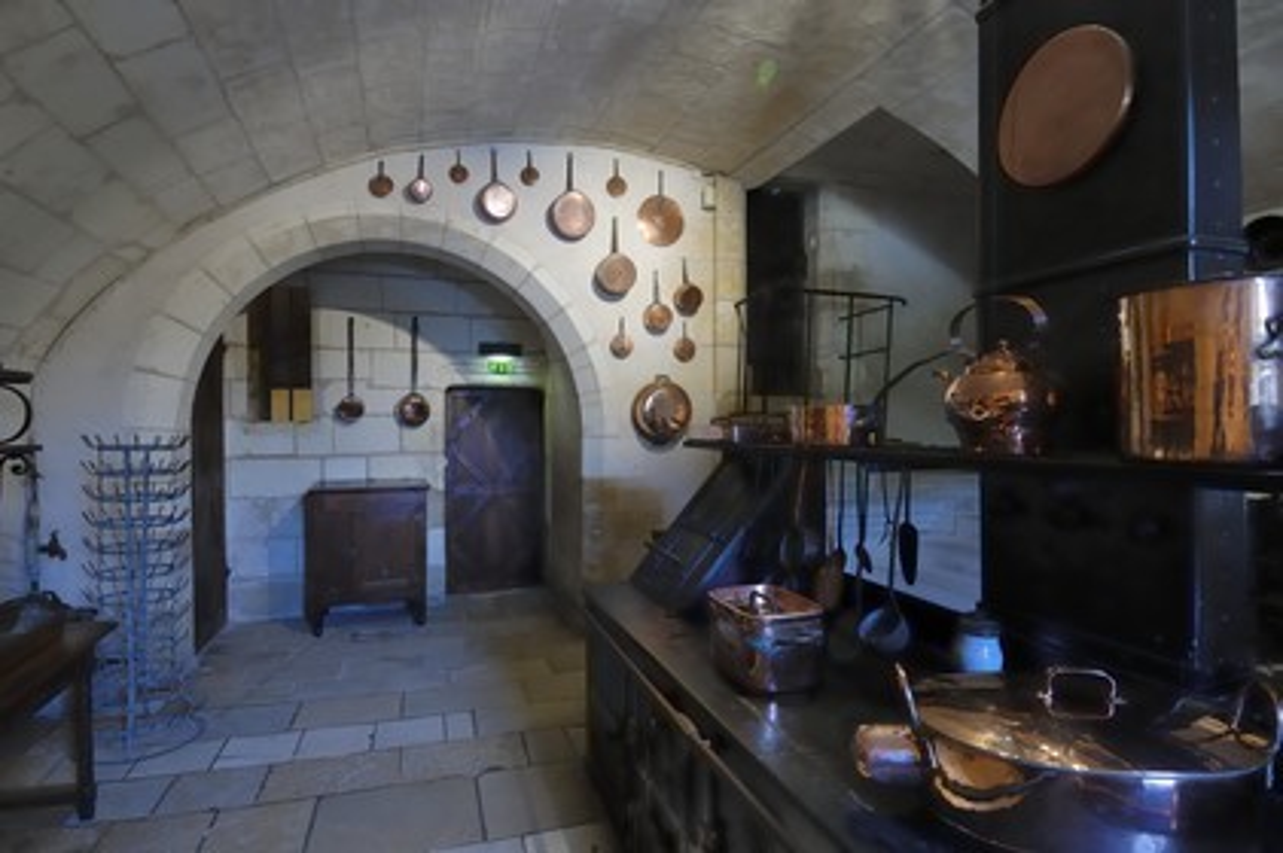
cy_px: 426
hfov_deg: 90.0
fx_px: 641
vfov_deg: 67.3
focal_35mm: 18
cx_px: 642
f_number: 8
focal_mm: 12
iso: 100
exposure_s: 1.1
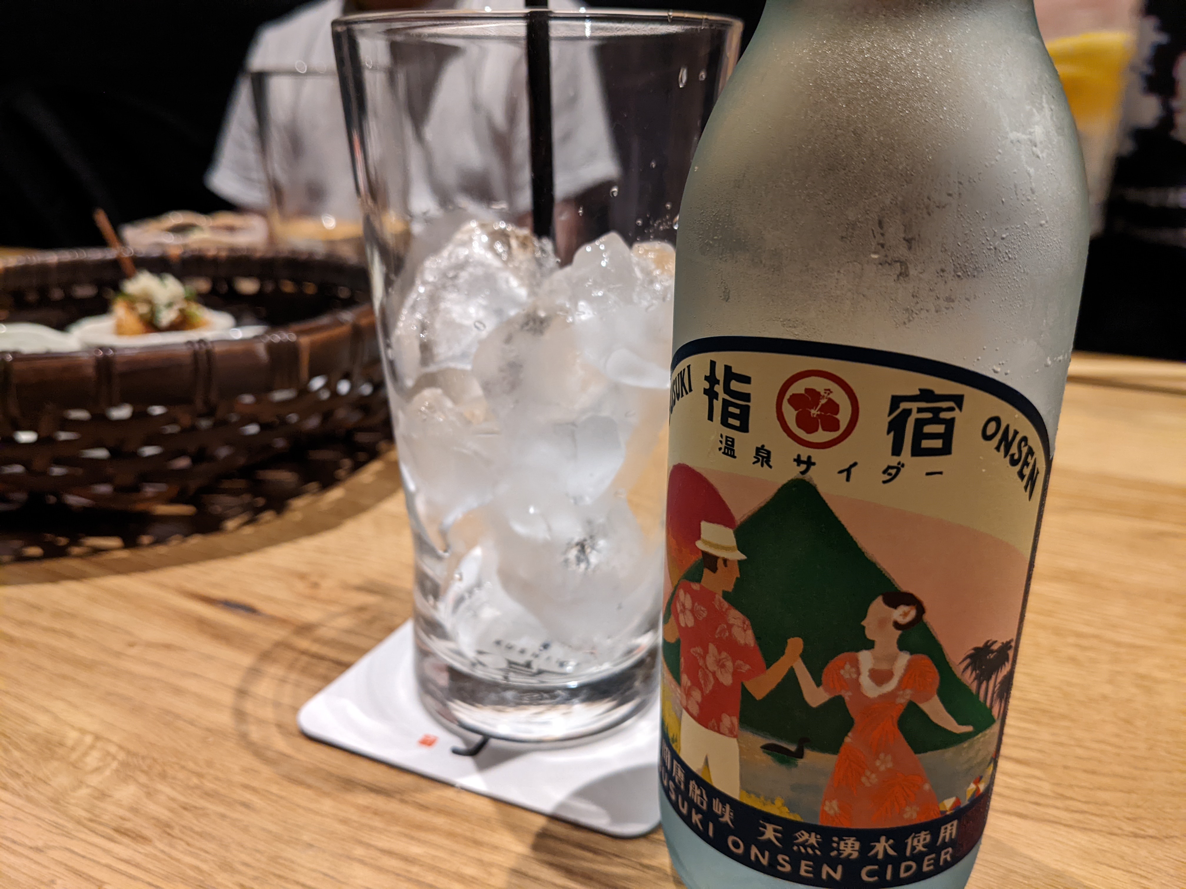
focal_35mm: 27
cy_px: 444
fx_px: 925
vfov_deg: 51.4
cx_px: 593
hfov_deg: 65.3
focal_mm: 4.38
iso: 261
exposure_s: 1/23.8
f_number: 1.73
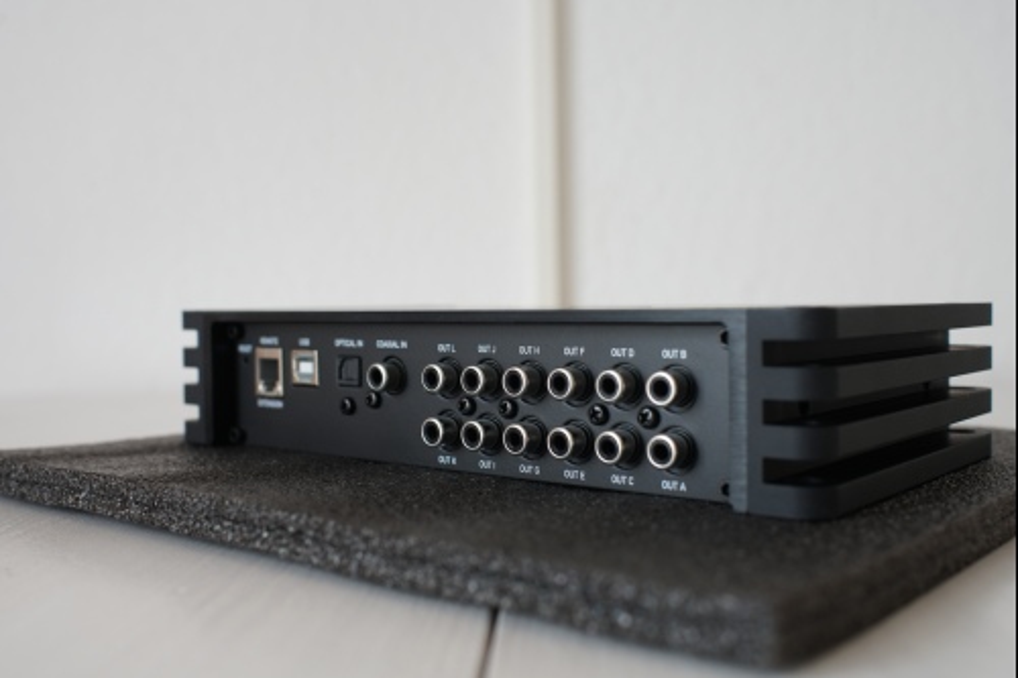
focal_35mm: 35
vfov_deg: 37.8
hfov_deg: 54.5
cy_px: 339
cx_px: 509
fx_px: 989
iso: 160
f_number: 7.1
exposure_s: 1/6
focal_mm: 35
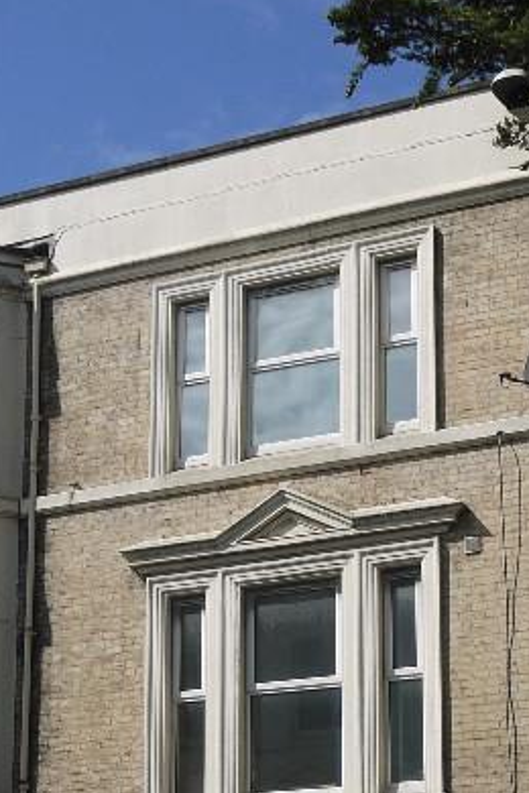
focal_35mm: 82
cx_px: 311
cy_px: 697
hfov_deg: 16.6
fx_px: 1807
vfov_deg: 24.1
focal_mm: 15
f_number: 8
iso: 100
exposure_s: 1/500
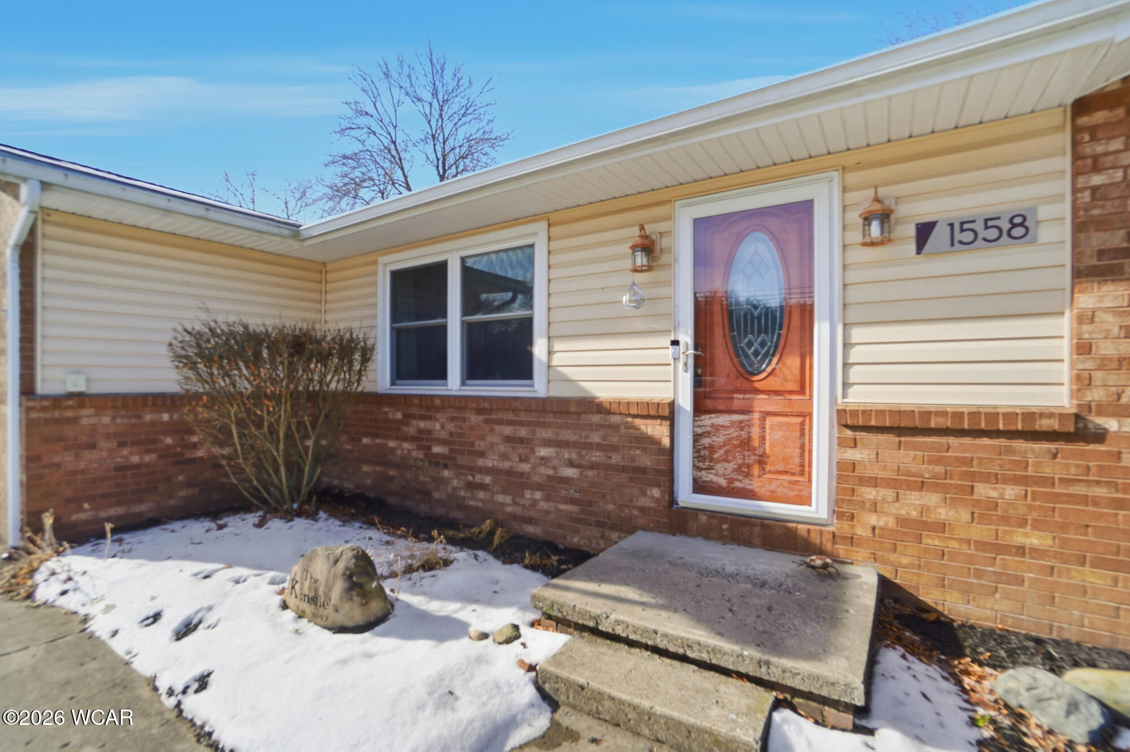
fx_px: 471
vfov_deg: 77.3
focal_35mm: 15
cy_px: 376
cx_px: 565
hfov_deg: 100.4
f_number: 5.6
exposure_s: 1/4000
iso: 125
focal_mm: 10
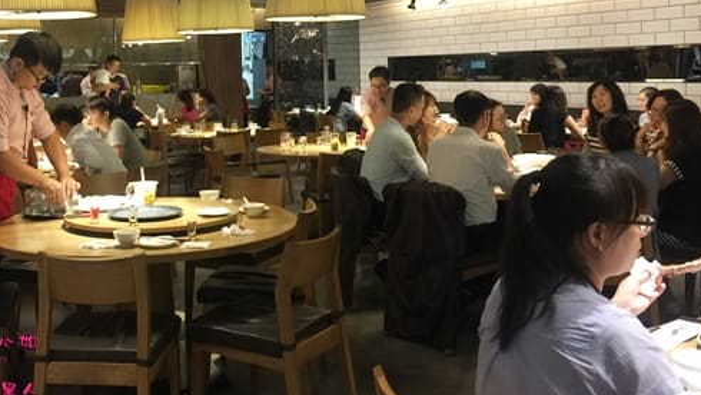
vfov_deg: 27.2
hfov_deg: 46.8
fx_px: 800
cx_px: 247
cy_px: 80
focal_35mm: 43
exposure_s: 1/15
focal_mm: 4.15
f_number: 2.2
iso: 80
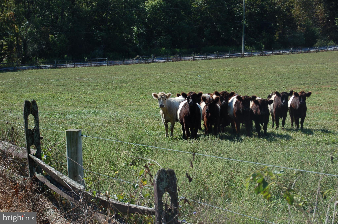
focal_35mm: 82
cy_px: 112
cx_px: 169
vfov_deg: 16.5
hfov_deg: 24.7
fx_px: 773
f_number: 8
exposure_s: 1/250
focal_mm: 55
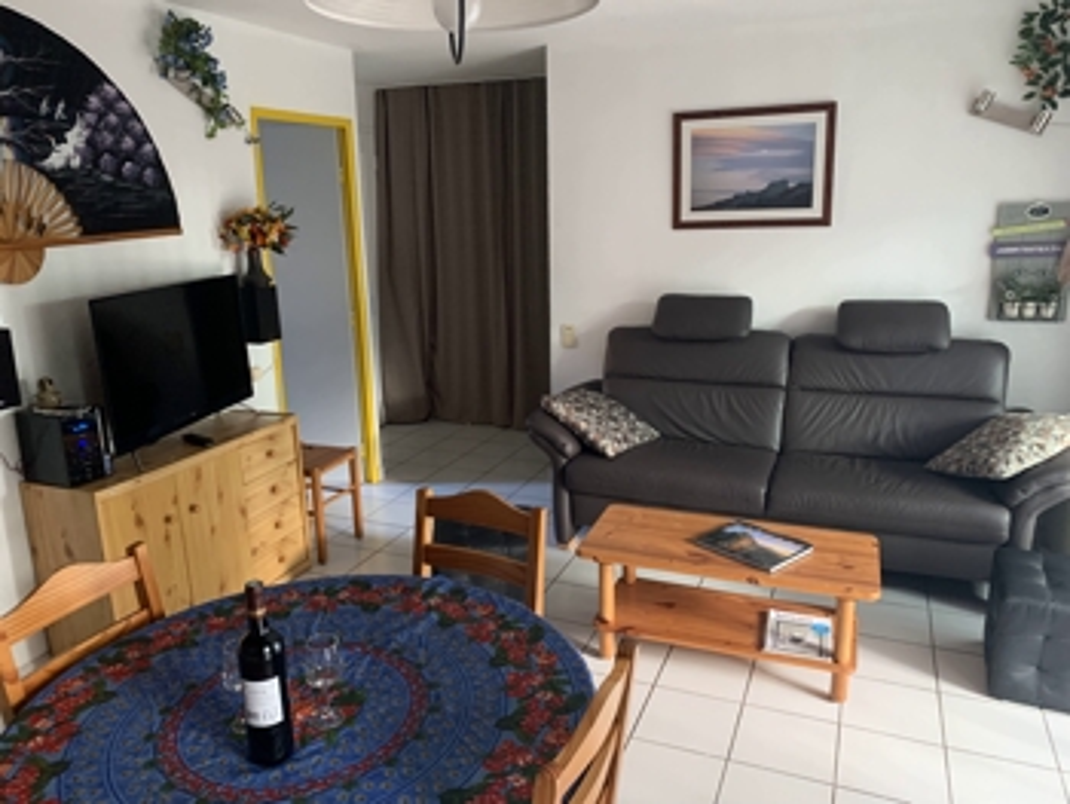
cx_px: 535
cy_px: 402
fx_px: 804
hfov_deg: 67.3
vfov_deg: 53.1
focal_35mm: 26
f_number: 1.8
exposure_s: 1/38
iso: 400
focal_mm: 4.25
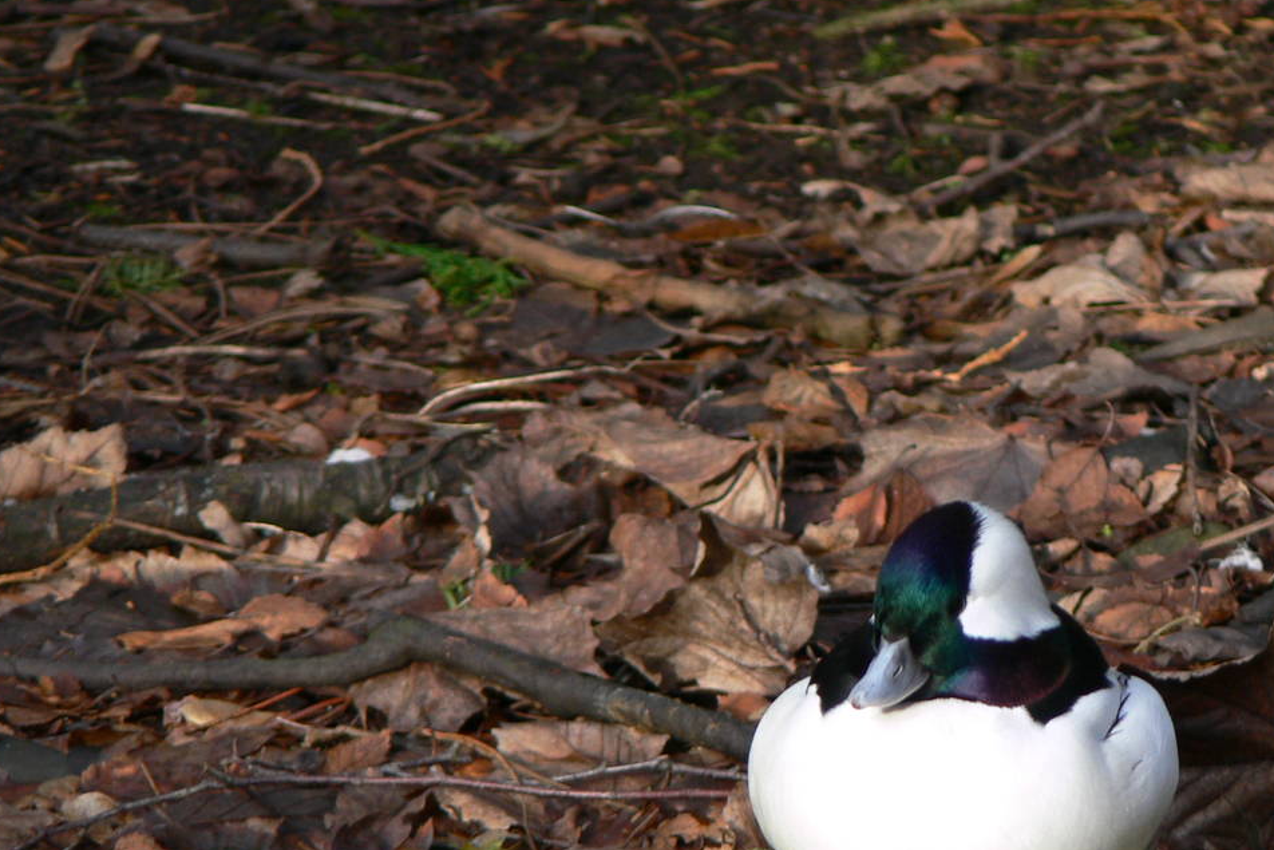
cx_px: 882
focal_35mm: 734
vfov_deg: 1.9
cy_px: 655
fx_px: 25978
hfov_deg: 2.8
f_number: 4.5
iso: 80
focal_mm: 88.8
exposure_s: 1/100
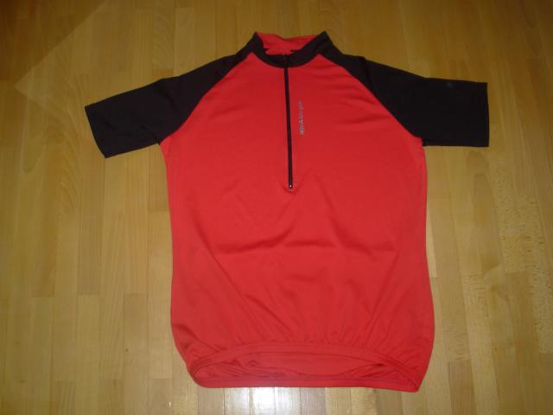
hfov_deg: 49.0
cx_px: 276
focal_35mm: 38
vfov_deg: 37.7
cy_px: 208
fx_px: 607
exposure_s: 1/32
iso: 50
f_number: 2.9
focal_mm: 6.3
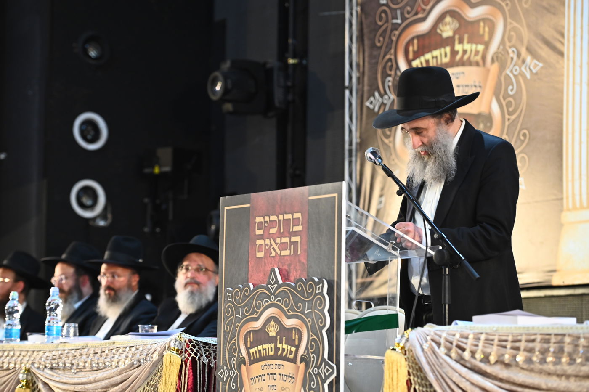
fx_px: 1799
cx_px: 294
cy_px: 196
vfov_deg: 12.4
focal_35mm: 110
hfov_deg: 18.6
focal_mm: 110
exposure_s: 1/100
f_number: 4
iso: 2500
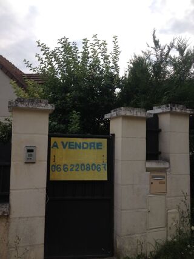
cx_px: 97
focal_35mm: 35
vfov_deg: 52.6
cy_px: 130
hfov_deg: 40.7
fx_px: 262
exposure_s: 1/800
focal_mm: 4.28
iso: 50
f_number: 2.4
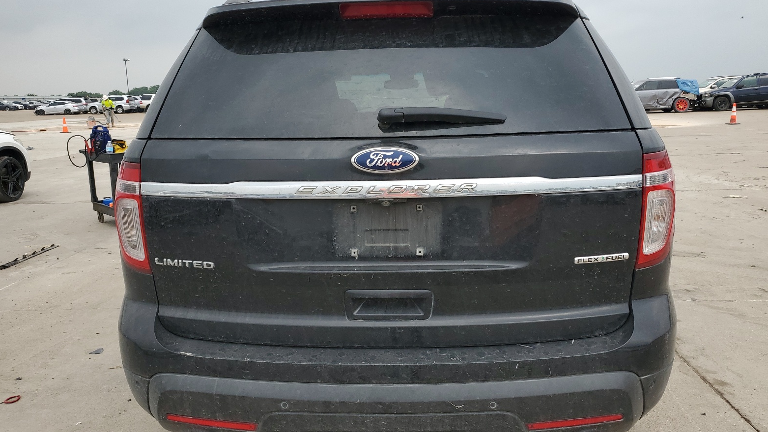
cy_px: 212
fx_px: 591
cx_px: 384
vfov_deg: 40.2
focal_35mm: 29
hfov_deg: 66.1
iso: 50
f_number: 1.5
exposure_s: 1/1667
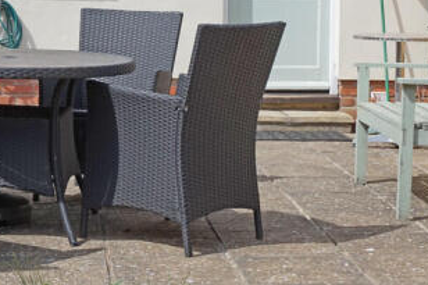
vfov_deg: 13.7
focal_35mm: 99
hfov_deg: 20.6
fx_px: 1177
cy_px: 34
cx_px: 168
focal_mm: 31
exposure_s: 1/200
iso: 100
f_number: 8
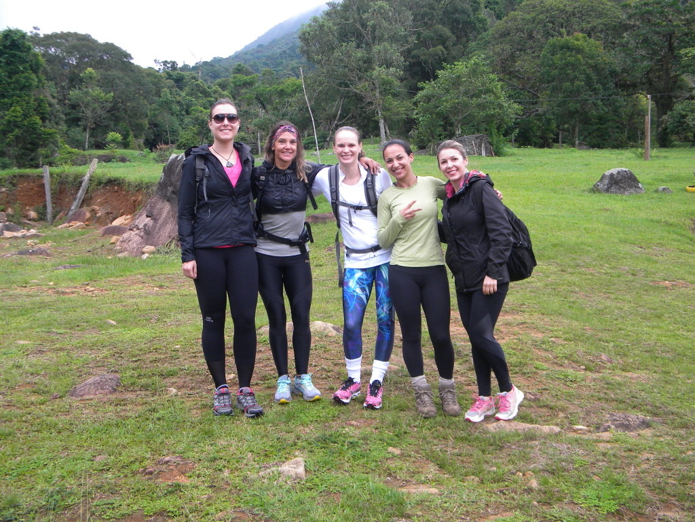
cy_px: 261
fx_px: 823
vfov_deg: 35.1
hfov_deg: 45.8
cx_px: 348
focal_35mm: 41
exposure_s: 1/59.8
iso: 138
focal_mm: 7.3
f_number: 3.8
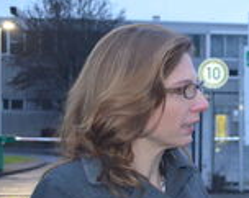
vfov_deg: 15.9
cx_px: 306
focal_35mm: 96
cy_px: 136
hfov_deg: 18.8
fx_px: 706
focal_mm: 26
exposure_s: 1/60
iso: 3200
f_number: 4.2
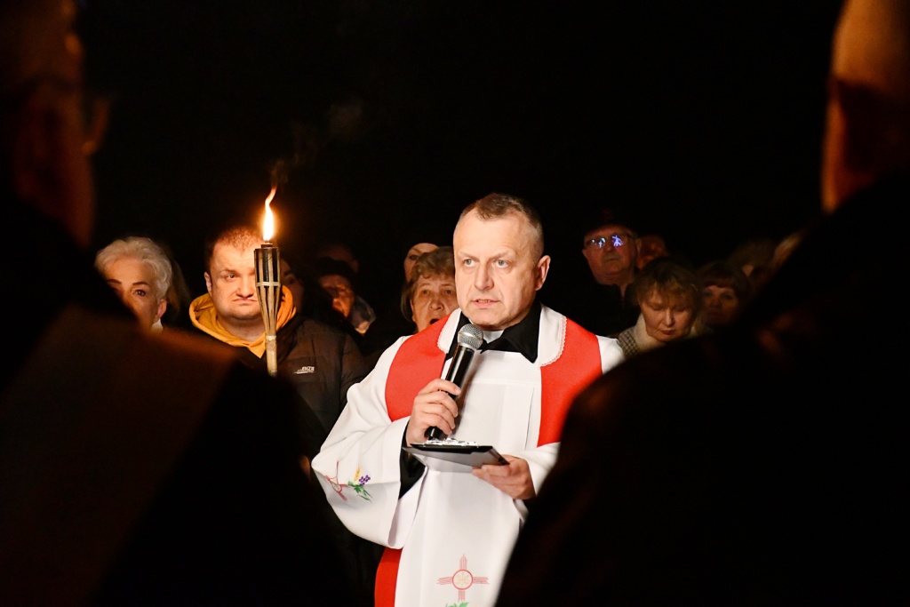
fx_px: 2831
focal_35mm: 112
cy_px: 304
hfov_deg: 18.3
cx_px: 455
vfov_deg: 12.2
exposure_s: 1/60
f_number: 5
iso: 11400
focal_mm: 75
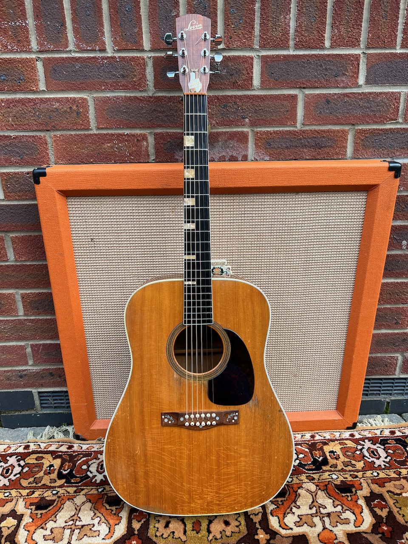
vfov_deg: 67.3
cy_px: 272
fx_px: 409
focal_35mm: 26
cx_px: 204
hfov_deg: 53.1
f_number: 1.5
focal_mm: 5.7
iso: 50
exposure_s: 1/443
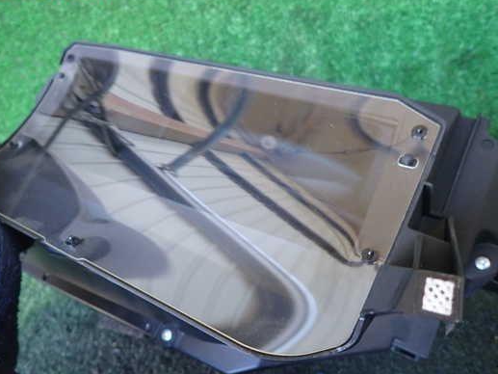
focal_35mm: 29
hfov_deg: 61.4
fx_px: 417
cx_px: 217
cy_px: 191
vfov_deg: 48.2
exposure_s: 1/40
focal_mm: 4.5
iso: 200
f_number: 2
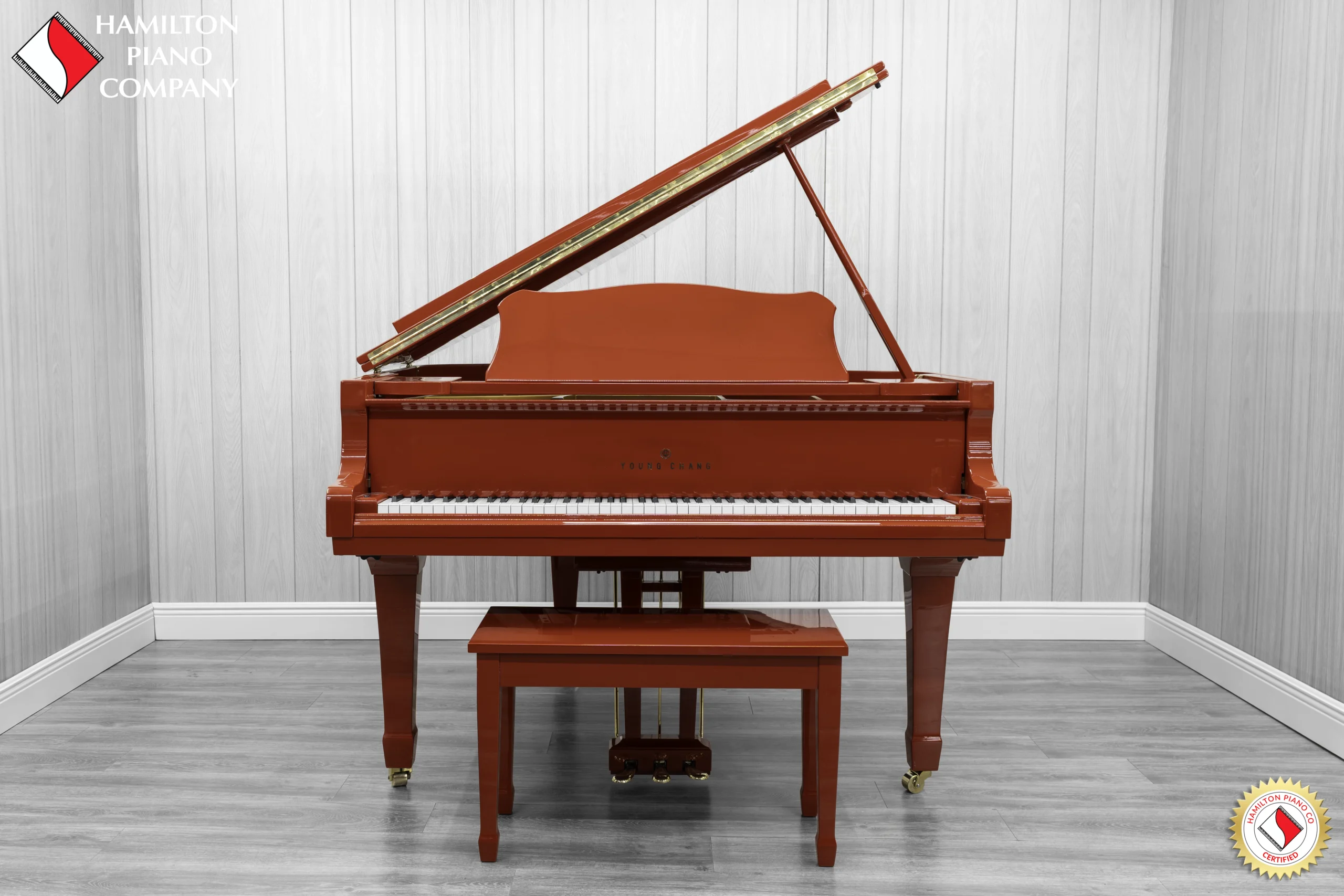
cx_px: 672
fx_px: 1307
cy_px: 448
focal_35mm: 35
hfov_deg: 54.4
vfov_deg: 37.9
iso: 100
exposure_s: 1/3
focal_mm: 35
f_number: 8
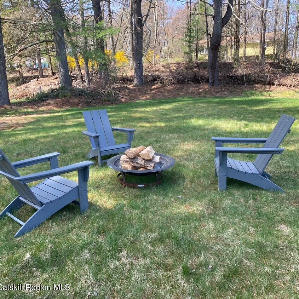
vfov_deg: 52.5
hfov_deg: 52.5
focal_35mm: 31
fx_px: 303
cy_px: 149
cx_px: 142
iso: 32
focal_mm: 4.25
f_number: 1.8
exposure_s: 1/330
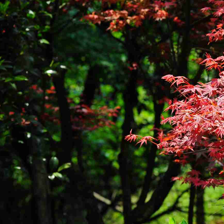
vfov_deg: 7.1
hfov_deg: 7.1
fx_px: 1799
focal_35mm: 246
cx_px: 202
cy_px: 116
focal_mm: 105
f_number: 7.1
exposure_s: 1/200
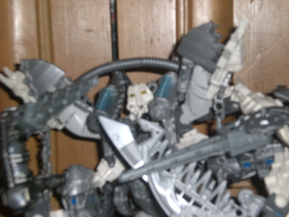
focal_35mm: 100
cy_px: 108
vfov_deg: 14.8
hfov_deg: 19.6
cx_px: 144
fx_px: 835
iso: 200
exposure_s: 1/60
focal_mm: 16.51
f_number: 5.4
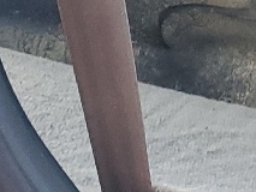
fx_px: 1443
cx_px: 739
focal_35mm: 195
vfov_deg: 7.6
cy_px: -40
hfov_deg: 8.6
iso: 89
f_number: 1.5
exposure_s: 1/60.2
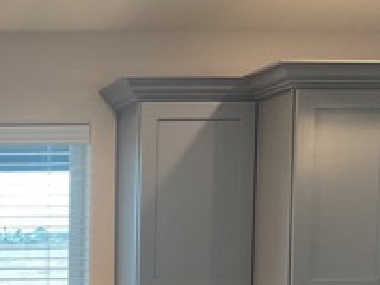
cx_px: -89
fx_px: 999
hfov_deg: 20.1
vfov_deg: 15.7
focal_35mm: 91
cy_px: 335
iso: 64
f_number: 1.8
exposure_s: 1/60
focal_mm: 3
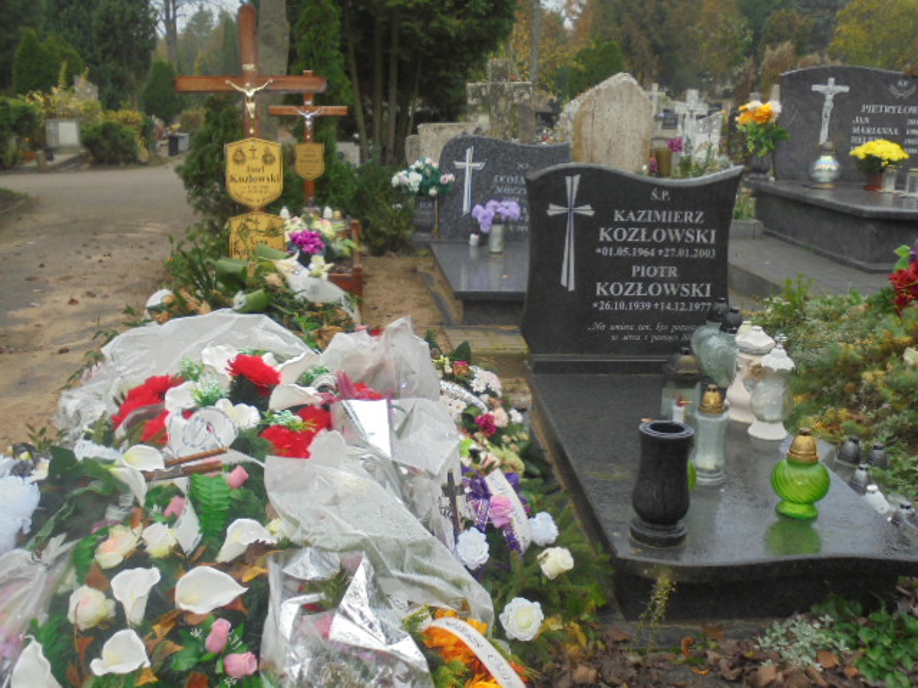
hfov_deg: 49.0
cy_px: 344
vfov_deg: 37.7
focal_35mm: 38
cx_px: 459
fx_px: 1008
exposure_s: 1/80
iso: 100
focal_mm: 6.9
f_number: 4.2
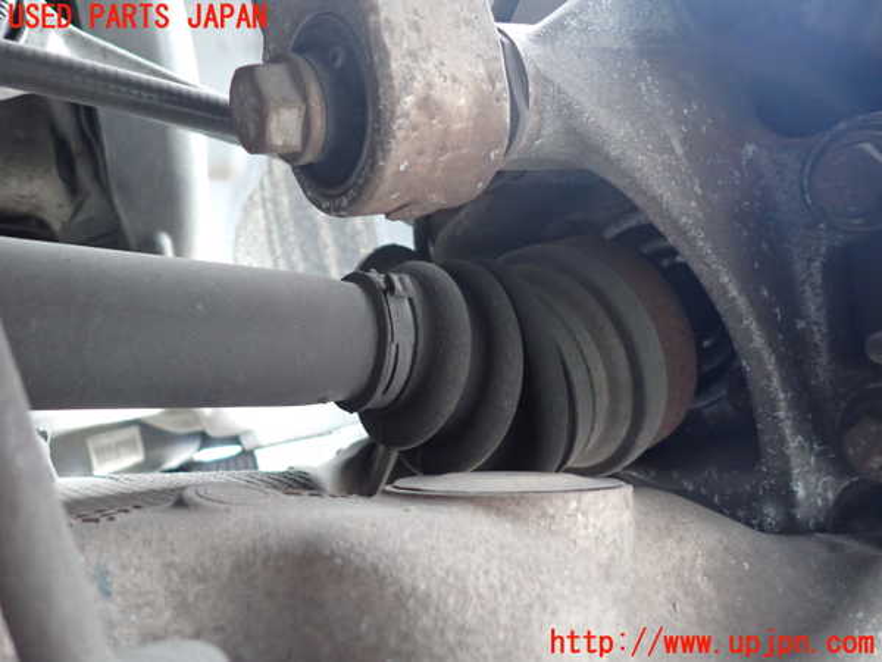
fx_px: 637
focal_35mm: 25
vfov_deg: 54.9
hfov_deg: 69.4
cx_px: 441
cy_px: 331
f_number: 2
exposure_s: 1/30
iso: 640
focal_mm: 4.5
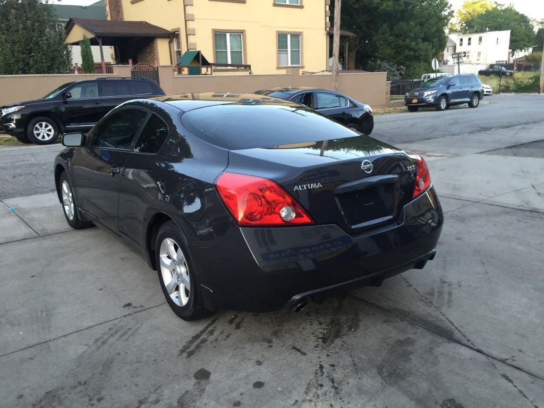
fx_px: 456
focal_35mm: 29
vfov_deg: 48.2
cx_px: 272
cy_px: 204
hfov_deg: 61.7
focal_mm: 4.15
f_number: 2.2
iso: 50
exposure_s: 1/120
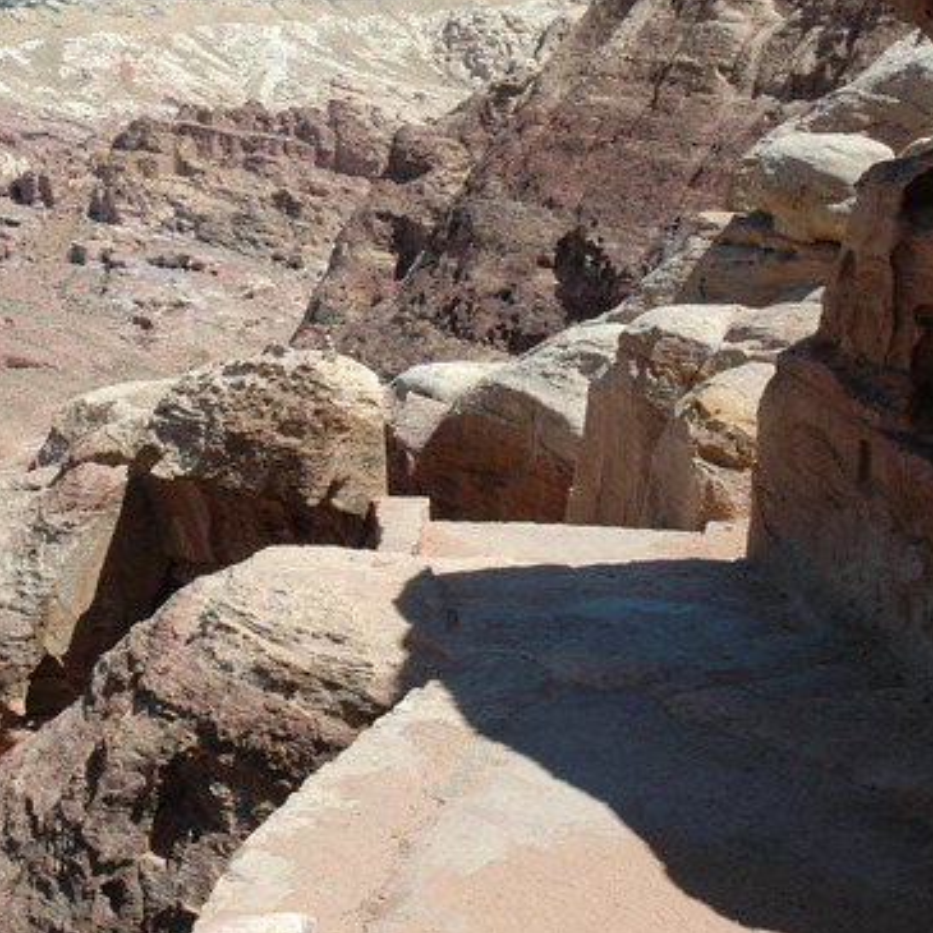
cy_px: 334
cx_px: 320
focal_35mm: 63
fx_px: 1916
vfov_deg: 27.2
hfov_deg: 27.2
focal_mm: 25
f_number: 10
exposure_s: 1/400
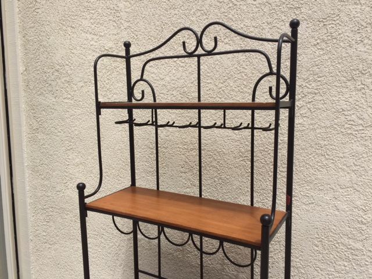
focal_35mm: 29
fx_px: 312
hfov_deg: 61.7
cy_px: 140
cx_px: 186
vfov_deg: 48.2
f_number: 2.2
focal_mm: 4.15
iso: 32
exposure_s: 1/1799
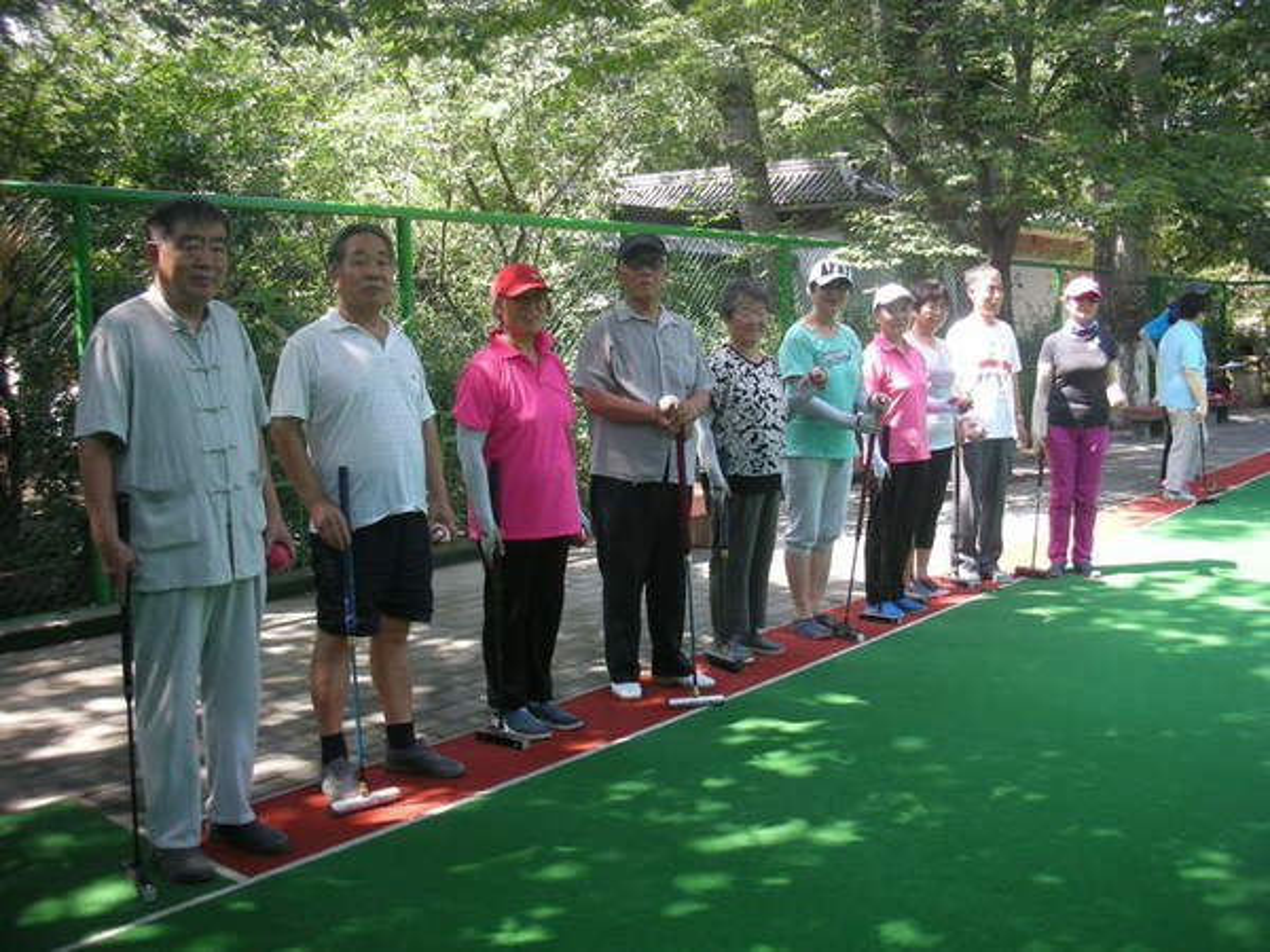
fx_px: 1284
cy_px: 476
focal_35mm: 35
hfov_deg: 52.6
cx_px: 635
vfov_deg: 40.7
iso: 50
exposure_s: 1/110
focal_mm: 5.8
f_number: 2.8
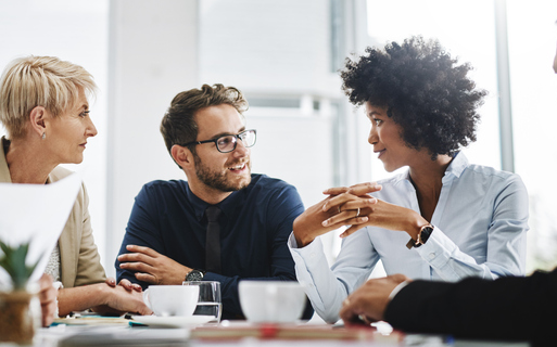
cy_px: 113
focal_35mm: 72
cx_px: 192
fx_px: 1092
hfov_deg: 28.4
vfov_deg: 18.0
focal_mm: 50
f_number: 2
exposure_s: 1/640
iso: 200
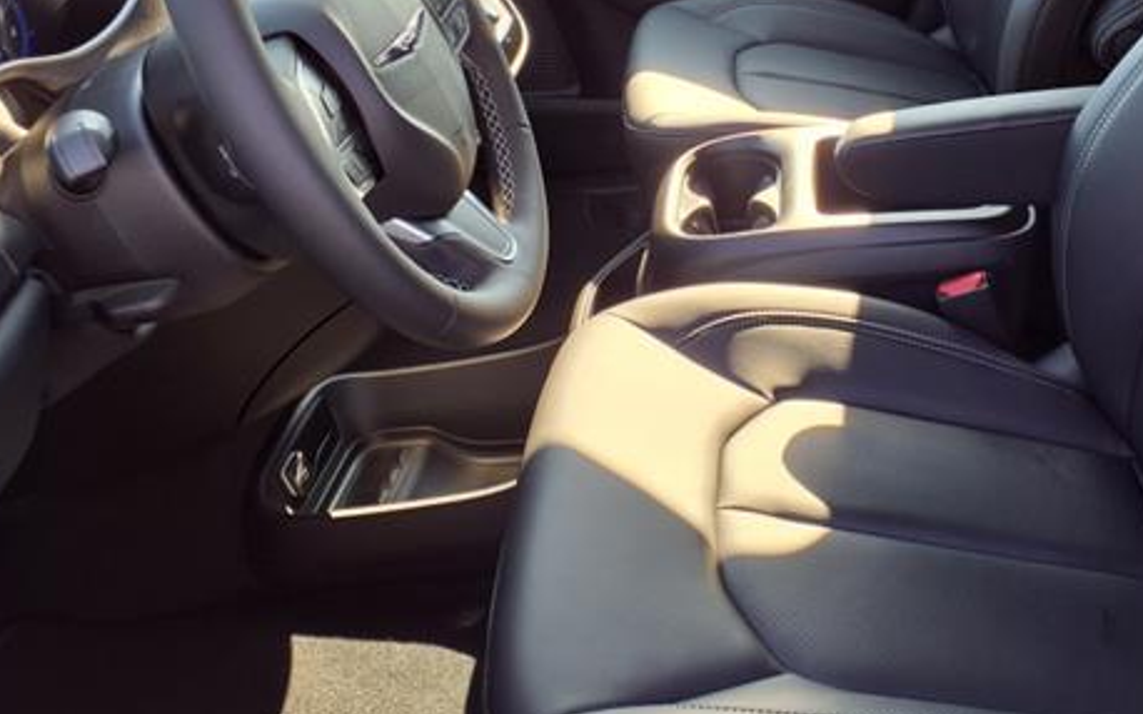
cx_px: 736
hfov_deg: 48.7
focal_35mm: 40
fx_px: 1246
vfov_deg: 31.1
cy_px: 130
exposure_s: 1/120
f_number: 1.9
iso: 40
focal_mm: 3.58
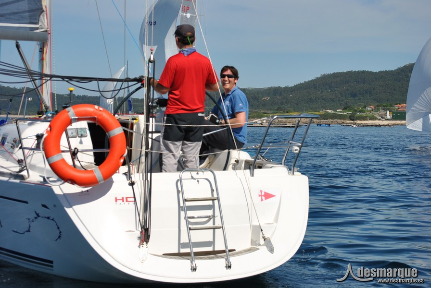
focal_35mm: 90
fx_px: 1079
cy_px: 144
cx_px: 216
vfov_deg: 15.2
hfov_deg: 22.6
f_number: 6.3
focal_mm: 60
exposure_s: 1/640
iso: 100
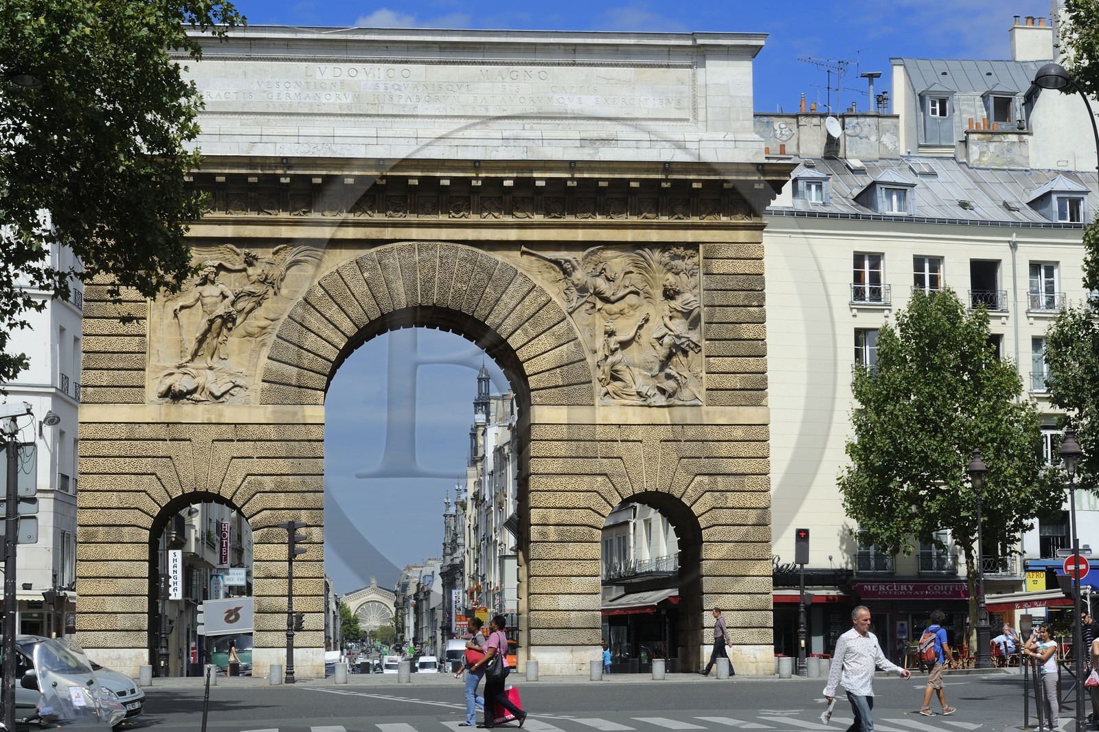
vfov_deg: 19.4
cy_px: 366
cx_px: 550
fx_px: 2136
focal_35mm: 70
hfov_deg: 28.8
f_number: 16
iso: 200
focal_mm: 70
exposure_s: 1/160
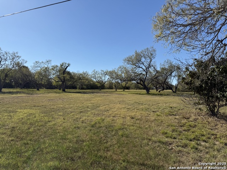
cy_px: 85
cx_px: 114
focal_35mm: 24
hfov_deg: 71.6
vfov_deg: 56.8
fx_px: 157
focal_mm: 6.76
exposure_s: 1/6173
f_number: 1.78
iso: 80
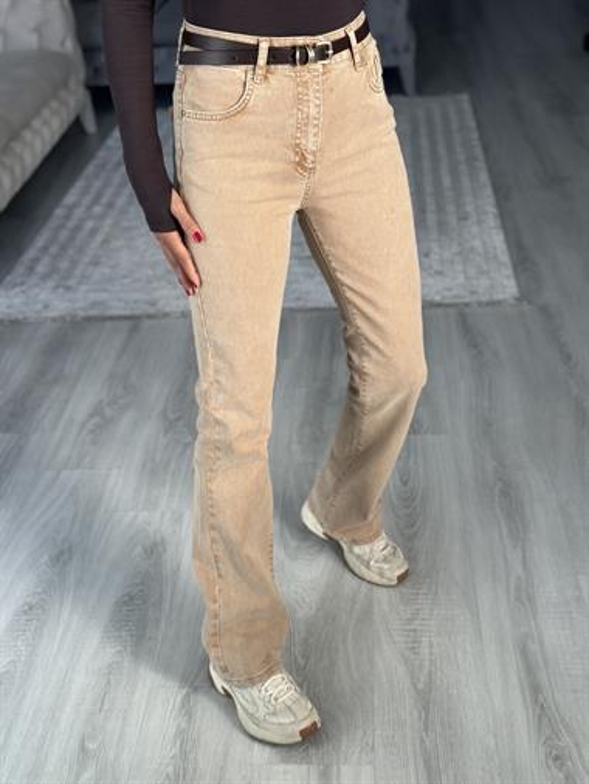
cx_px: 294
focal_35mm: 48
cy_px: 392
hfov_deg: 30.3
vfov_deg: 39.6
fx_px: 1088
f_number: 1.78
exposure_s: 1/128
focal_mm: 6.86
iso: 64
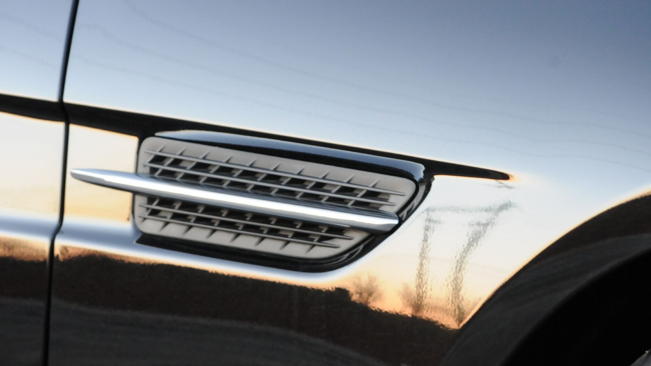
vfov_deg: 6.6
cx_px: 374
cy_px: 187
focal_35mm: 184
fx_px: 3176
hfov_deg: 11.7
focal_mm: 98
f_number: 9
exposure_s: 1/40
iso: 2000
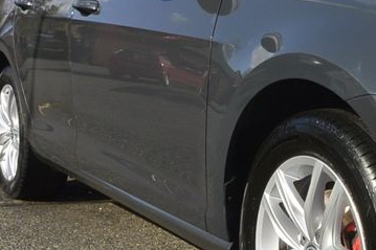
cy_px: 150
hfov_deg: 24.0
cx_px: 447
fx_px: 804
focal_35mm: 77
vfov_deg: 17.7
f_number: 11
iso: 160
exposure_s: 1/250
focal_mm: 10
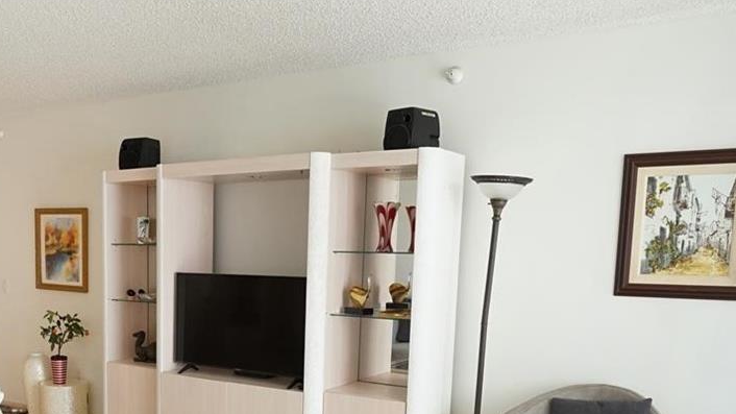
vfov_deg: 29.8
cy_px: 374
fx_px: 742
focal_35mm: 38
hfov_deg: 51.3
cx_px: 219
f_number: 6.3
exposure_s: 1/60
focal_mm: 16
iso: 1000
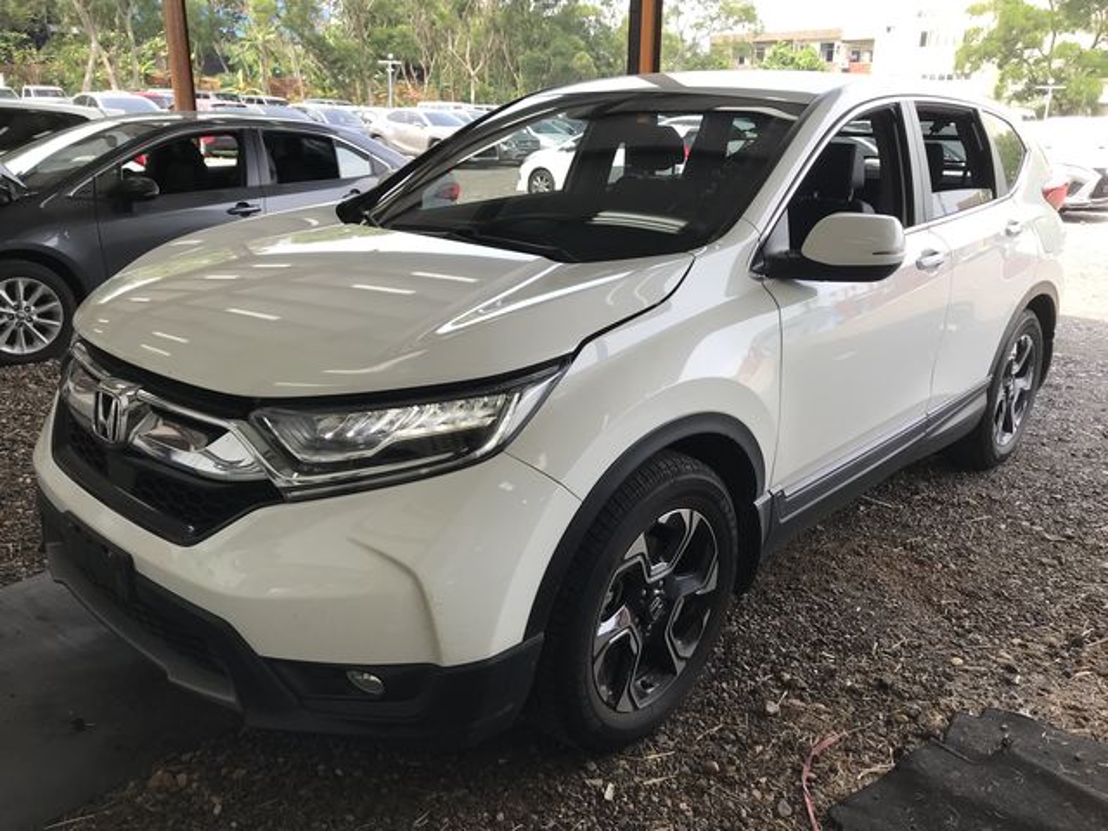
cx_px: 554
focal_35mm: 28
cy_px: 416
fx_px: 896
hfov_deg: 63.4
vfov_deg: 49.7
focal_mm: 3.99
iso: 20
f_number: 1.8
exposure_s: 1/281
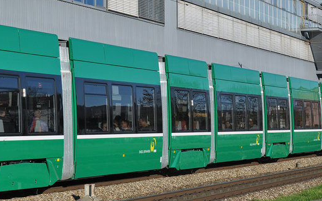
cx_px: 48
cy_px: 16
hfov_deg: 17.1
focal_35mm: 121
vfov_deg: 10.8
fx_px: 1062
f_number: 8
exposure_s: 1/1000
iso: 250
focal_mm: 34
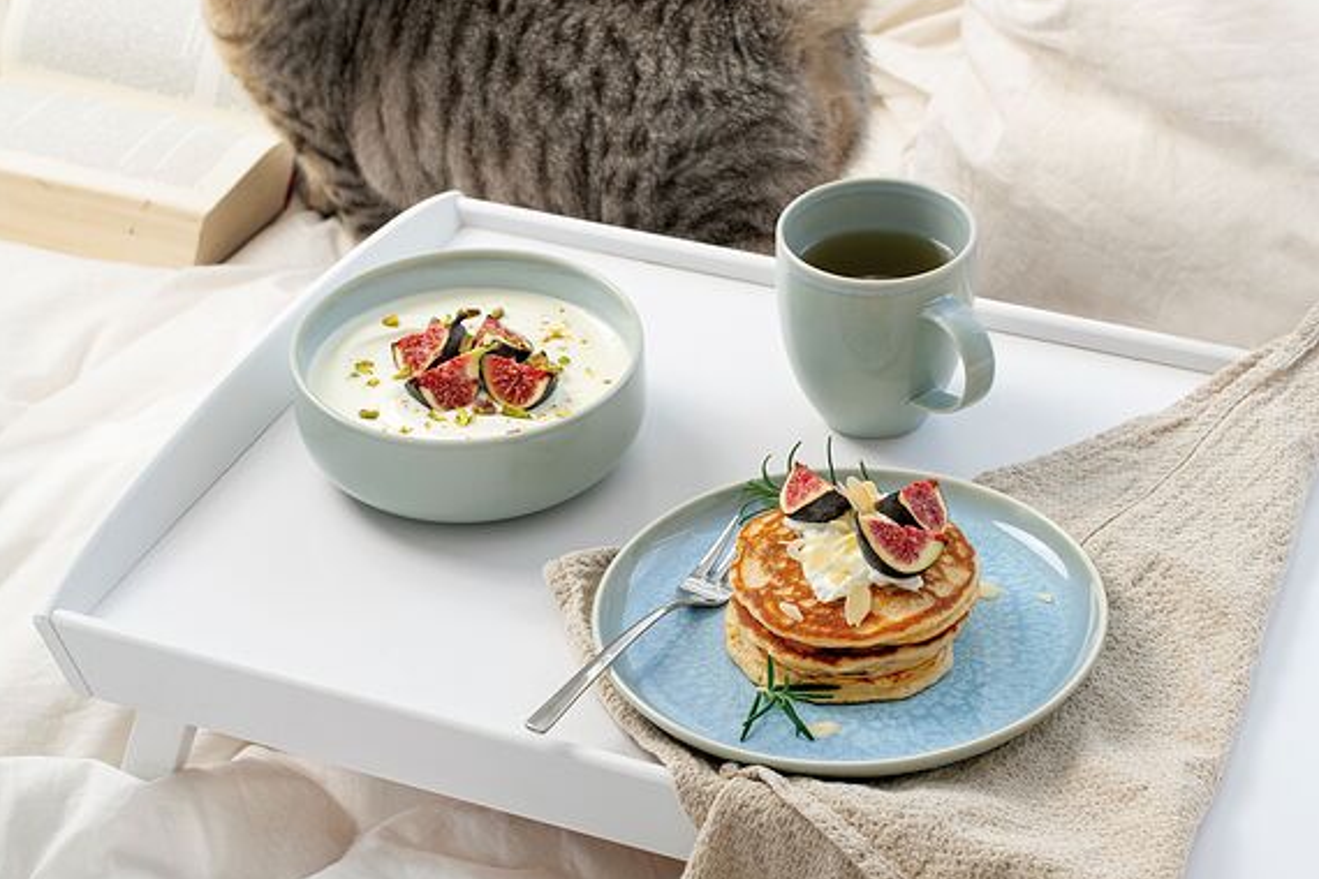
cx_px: 660
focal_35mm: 76
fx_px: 2784
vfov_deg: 17.9
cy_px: 448
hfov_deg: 26.7
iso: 100
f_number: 8
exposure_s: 1/3
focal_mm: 50
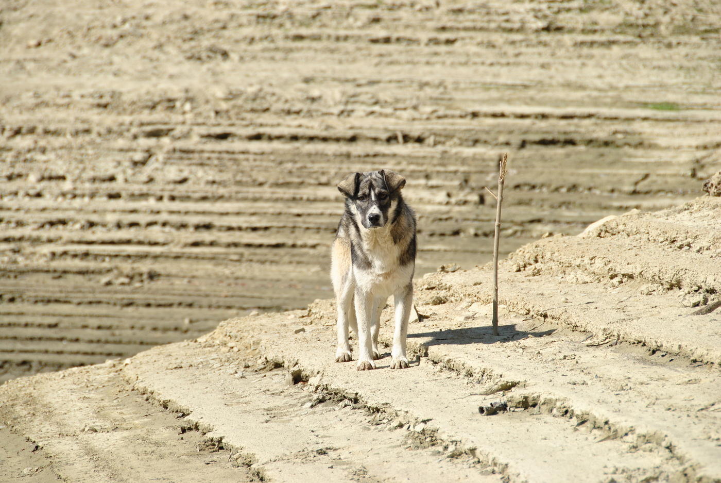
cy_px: 242
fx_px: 4511
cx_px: 360
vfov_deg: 6.1
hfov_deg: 9.1
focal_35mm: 225
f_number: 7.1
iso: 200
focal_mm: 150
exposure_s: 1/800
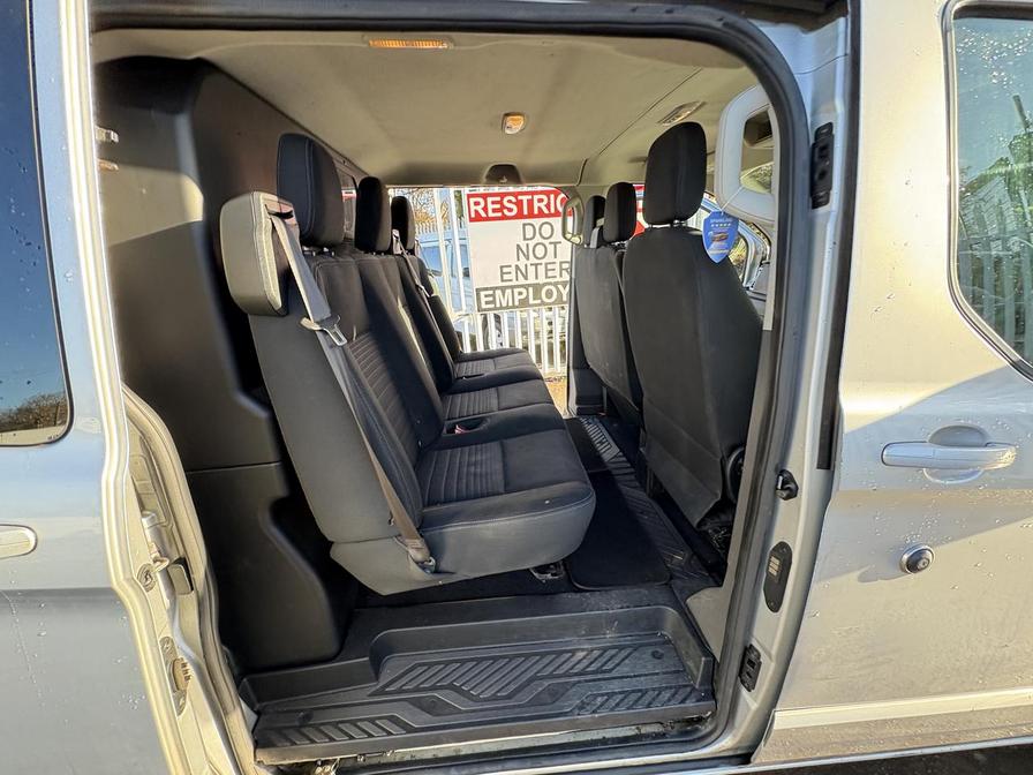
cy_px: 388
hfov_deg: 102.1
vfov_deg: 85.7
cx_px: 516
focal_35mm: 14
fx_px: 418
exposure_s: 1/99
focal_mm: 2.22
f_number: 2.2
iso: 160
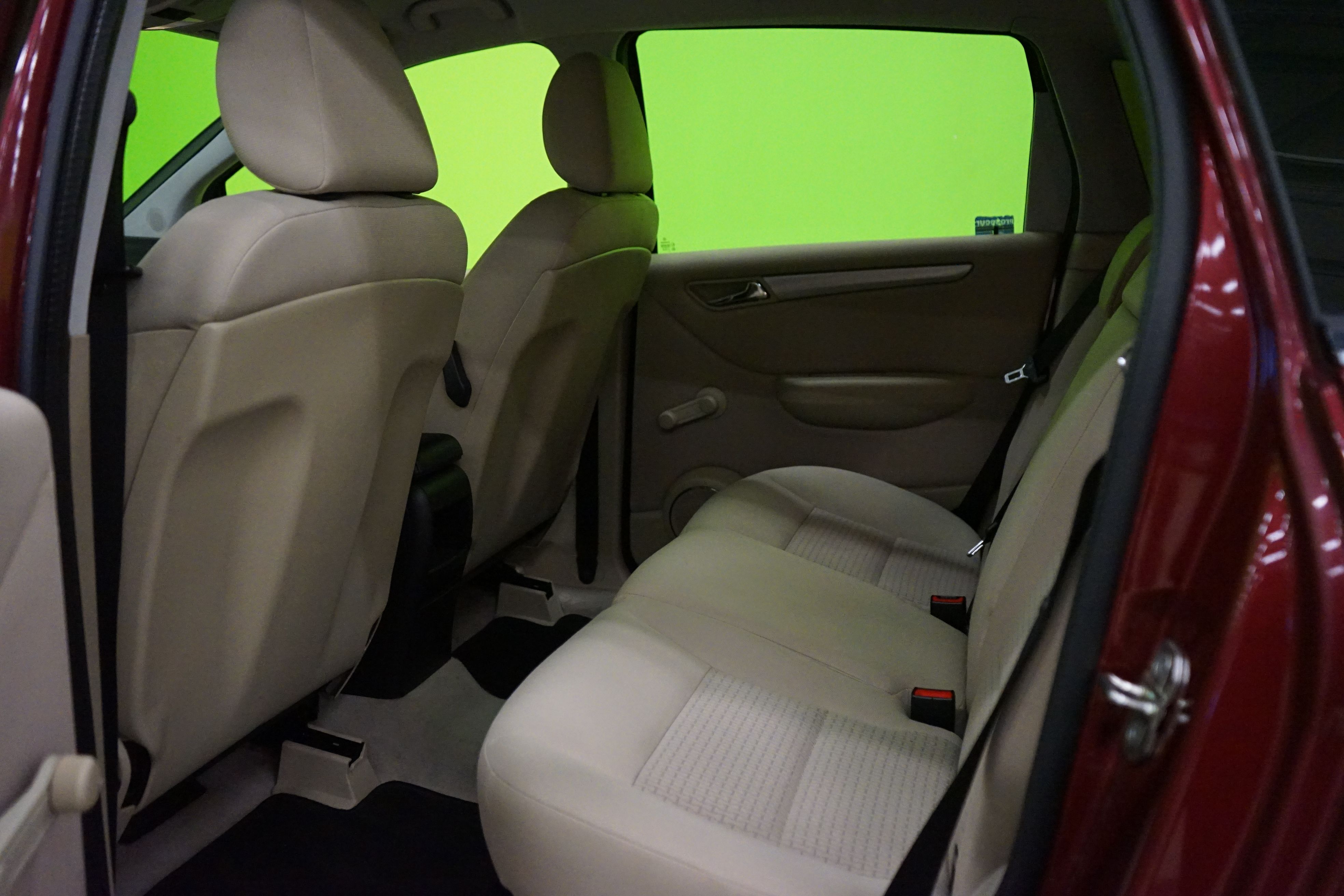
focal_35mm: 30
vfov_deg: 43.6
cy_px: 448
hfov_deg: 61.9
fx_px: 1120
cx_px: 672
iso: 6400
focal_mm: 30
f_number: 3.5
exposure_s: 1/100
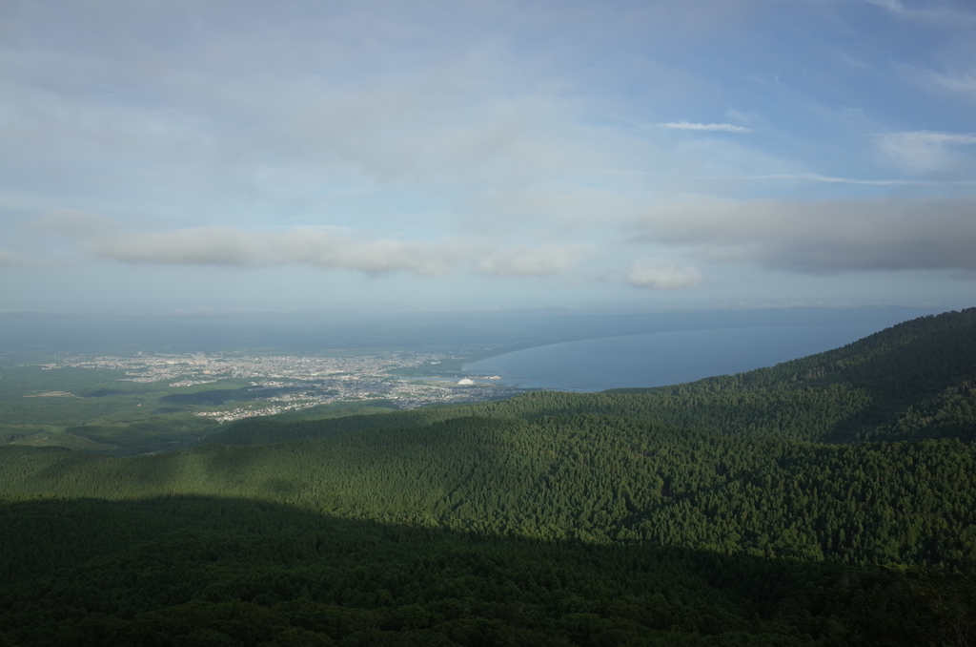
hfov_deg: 65.6
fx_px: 757
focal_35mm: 28
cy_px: 324
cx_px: 488
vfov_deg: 46.2
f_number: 4
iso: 100
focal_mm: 18.3
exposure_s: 1/750
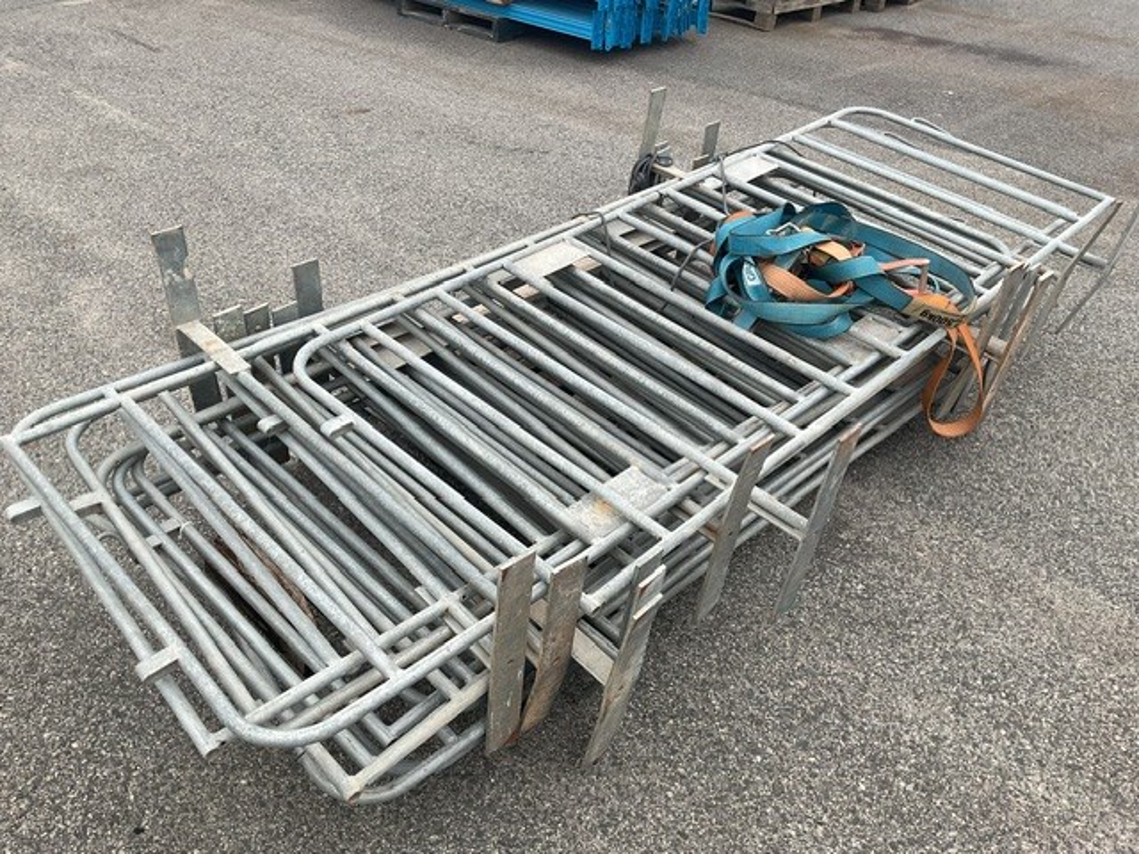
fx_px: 954
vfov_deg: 48.2
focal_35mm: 29
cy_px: 427
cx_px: 570
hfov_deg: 61.7
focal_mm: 3
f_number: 1.8
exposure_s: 1/770
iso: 16
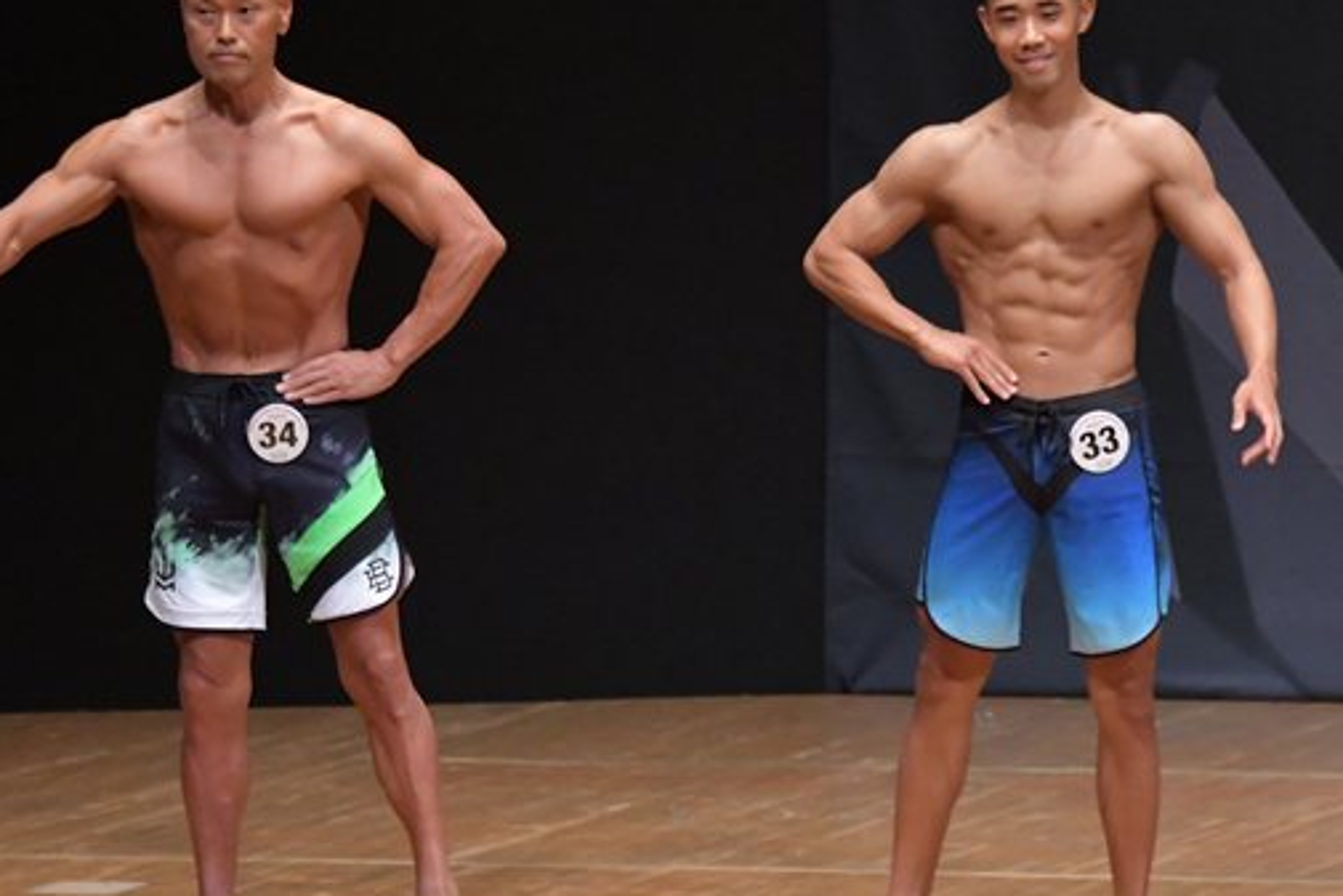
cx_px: 554
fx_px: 14590
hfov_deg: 5.3
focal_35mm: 391
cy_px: 463
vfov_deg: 3.5
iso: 6400
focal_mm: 170
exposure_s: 1/400
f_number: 5.6
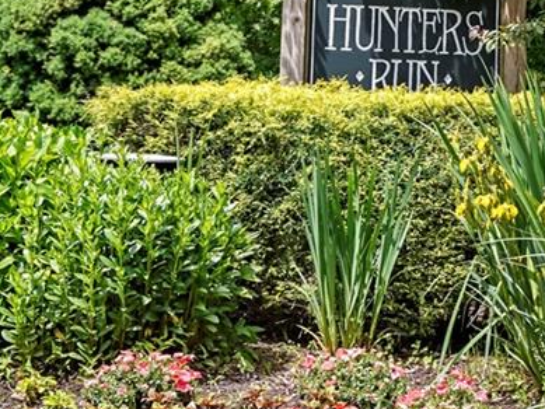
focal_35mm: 81
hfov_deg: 23.5
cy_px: 121
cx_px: 482
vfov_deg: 18.1
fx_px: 1276
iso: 50
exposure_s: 1/50
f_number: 9
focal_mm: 32
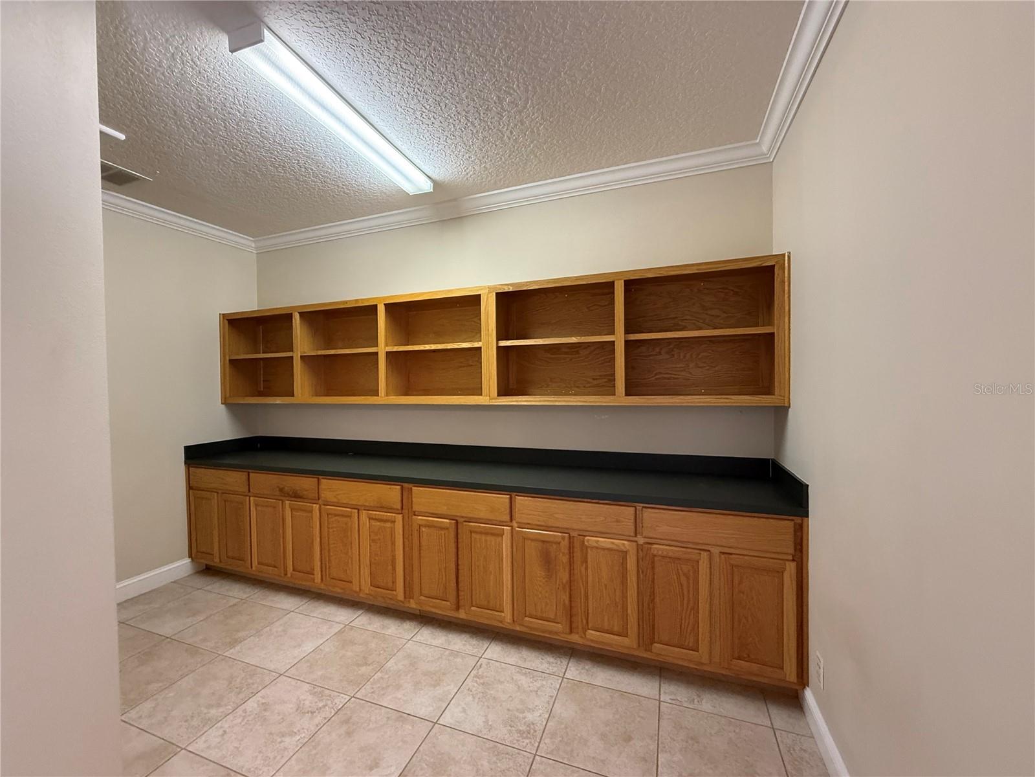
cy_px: 388
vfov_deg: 85.7
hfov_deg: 102.1
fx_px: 419
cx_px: 518
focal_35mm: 14
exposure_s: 1/60
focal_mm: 2.22
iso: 500
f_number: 2.2
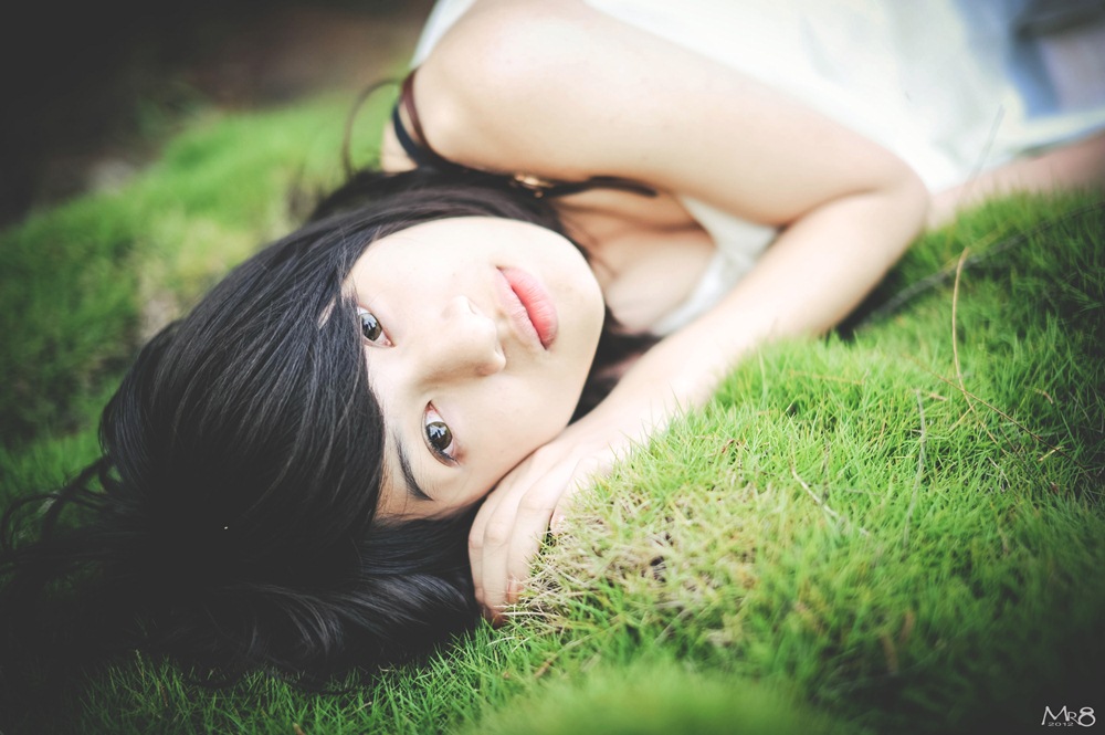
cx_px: 552
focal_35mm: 50
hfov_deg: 39.6
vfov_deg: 26.9
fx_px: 1533
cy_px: 368
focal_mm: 50
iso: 200
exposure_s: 1/200
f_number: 1.6
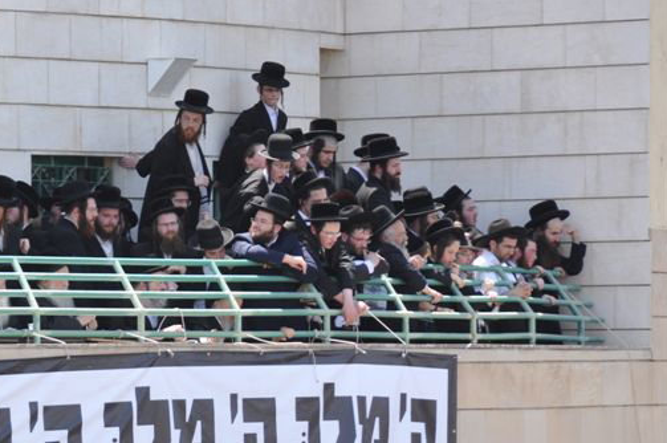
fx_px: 5366
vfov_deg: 4.7
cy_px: 300
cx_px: -8
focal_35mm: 290
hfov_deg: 7.1
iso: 200
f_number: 8
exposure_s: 1/250
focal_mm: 95
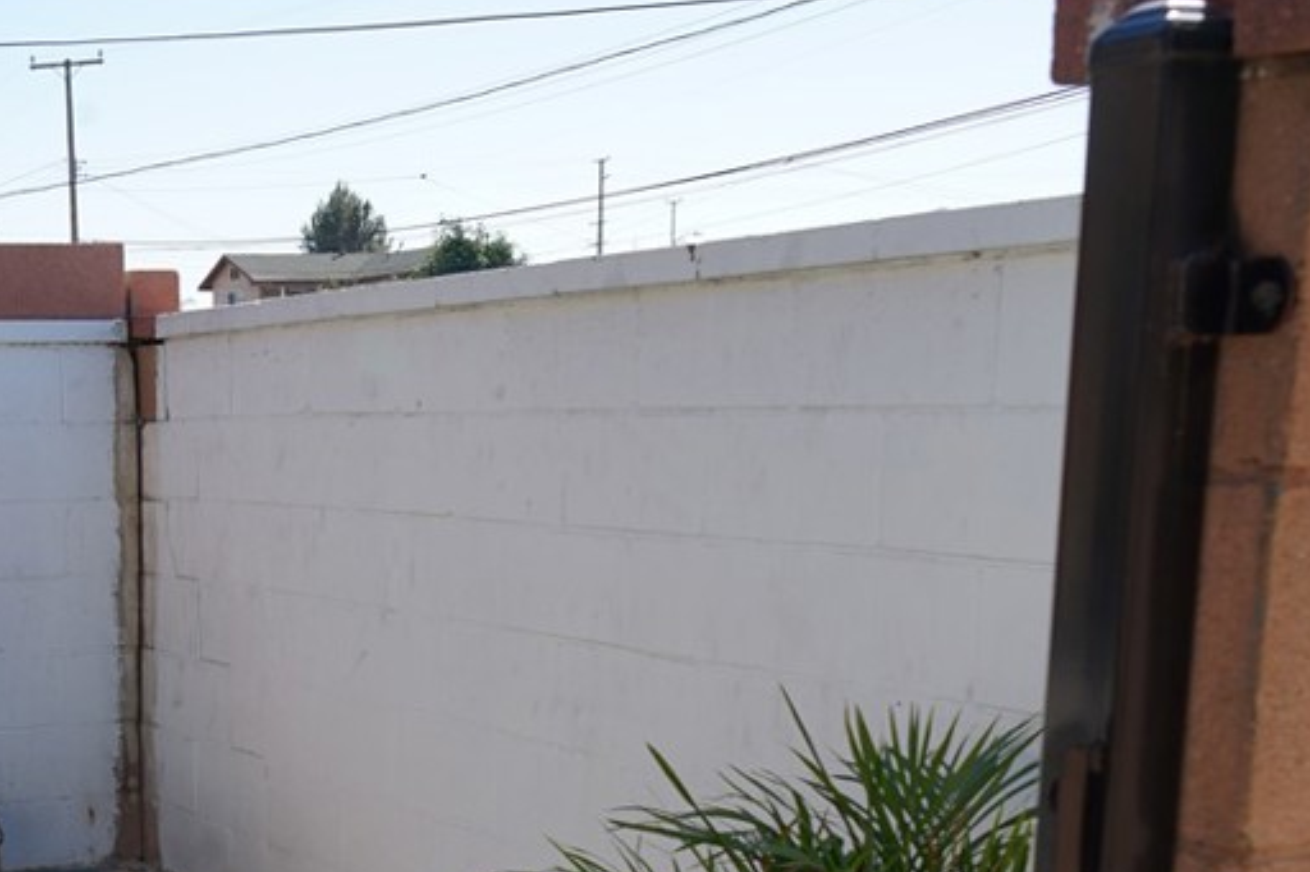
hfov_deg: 33.6
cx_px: 107
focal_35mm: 56
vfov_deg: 23.3
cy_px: 837
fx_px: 2037
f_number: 8
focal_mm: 28
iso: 100
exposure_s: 1/125
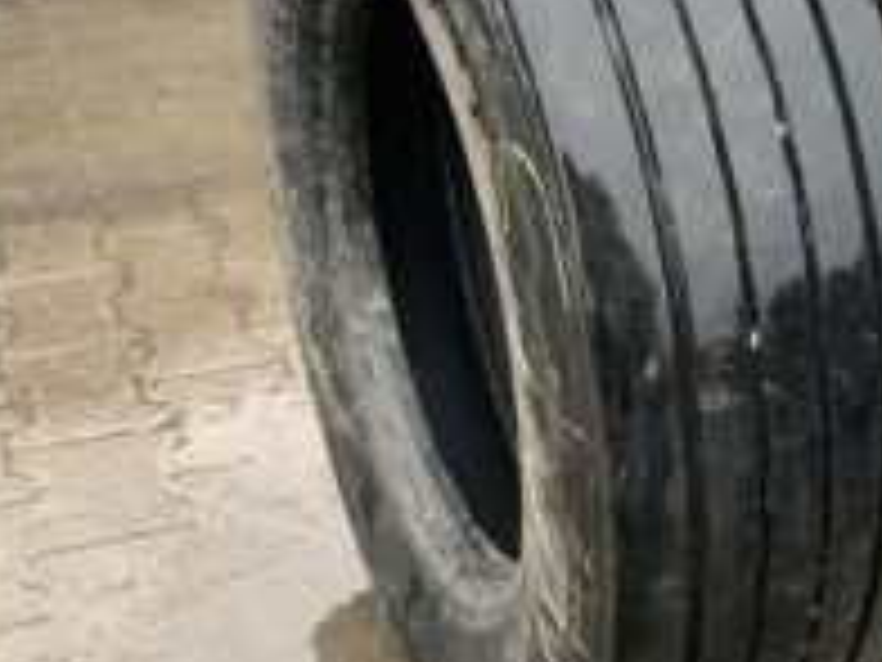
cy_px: 268
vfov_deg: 25.6
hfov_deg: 31.7
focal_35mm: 57
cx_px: 837
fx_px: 1452
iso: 100
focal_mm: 4.25
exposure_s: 1/60
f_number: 1.8
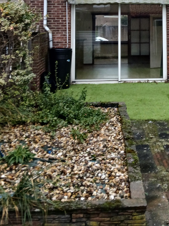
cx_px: 138
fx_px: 325
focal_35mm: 50
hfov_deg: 28.4
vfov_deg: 35.2
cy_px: 10
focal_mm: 3.98
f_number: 1.8
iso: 200
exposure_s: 1/50
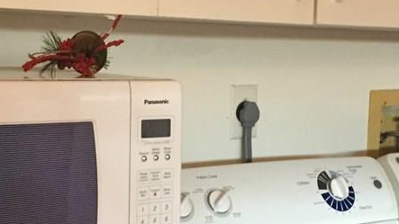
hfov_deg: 29.0
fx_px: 772
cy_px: 148
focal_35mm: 73
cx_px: 200
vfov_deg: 16.5
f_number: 2.2
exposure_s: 1/17
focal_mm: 4.15
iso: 250
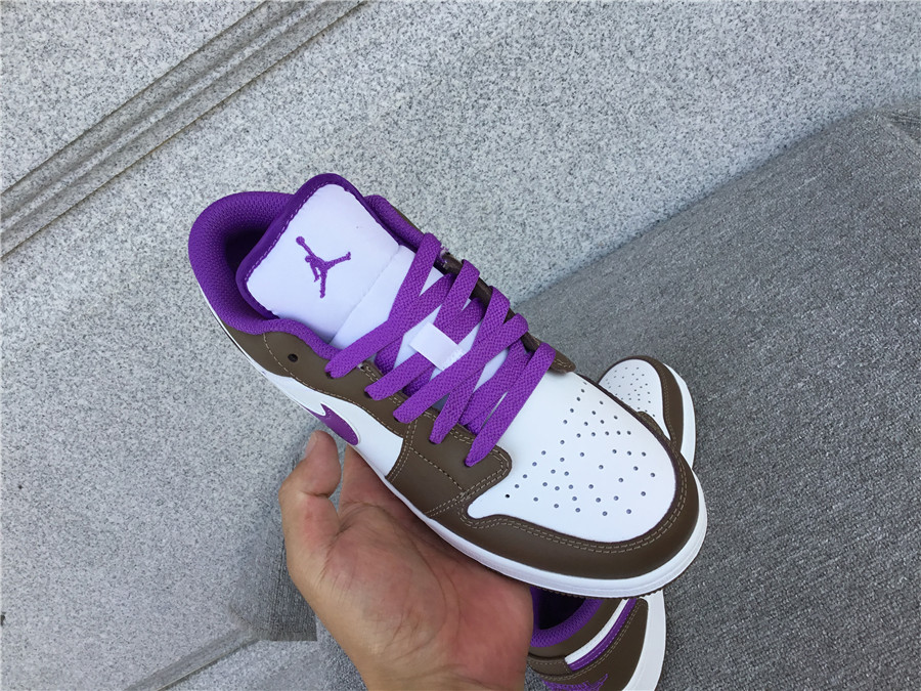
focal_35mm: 31
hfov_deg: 58.4
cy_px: 346
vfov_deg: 45.4
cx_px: 460
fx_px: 825
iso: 25
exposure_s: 1/359
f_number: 2.4
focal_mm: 3.3
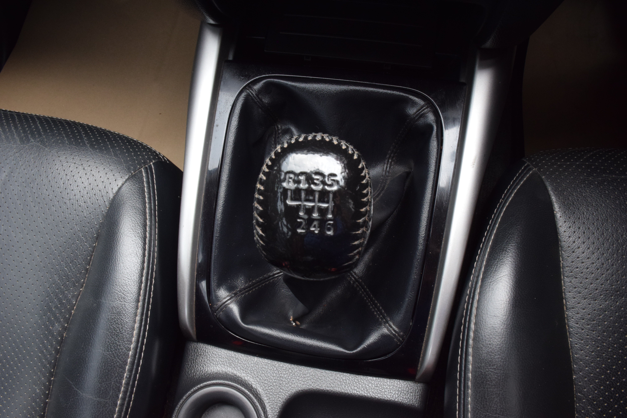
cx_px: 314
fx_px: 470
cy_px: 209
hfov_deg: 67.4
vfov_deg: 47.9
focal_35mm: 27
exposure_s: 1/5
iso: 1000
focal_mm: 18
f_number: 20
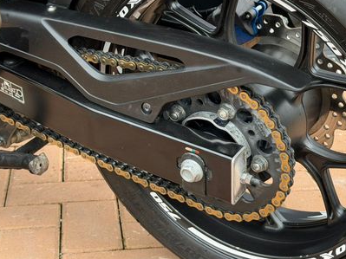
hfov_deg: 25.2
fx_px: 769
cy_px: 128
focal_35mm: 77
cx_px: 237
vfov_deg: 19.1
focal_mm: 6.76
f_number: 1.78
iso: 80
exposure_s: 1/127
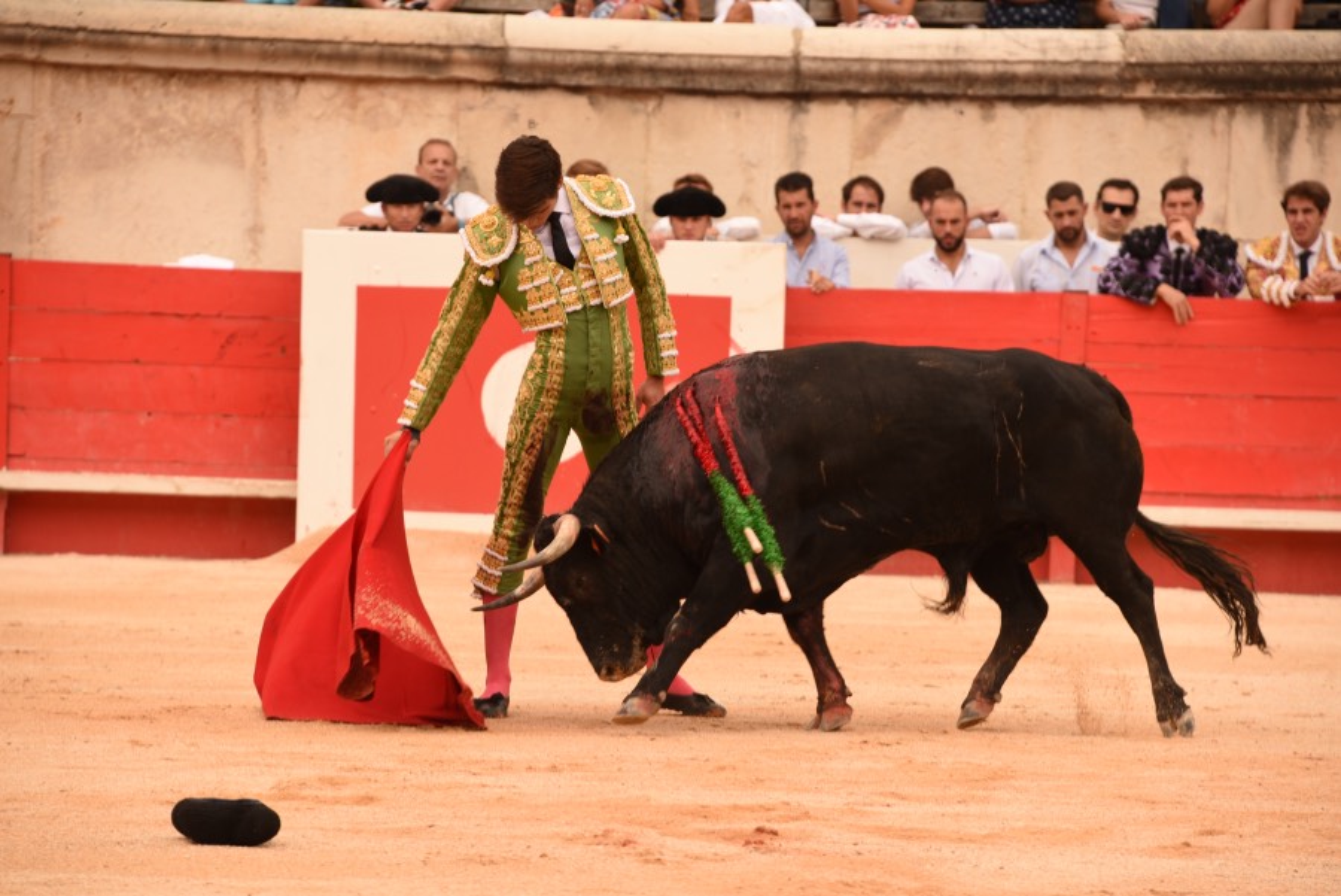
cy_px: 448
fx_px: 7826
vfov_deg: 6.5
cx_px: 670
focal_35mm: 210
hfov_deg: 9.8
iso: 400
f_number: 7.1
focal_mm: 210
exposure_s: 1/640
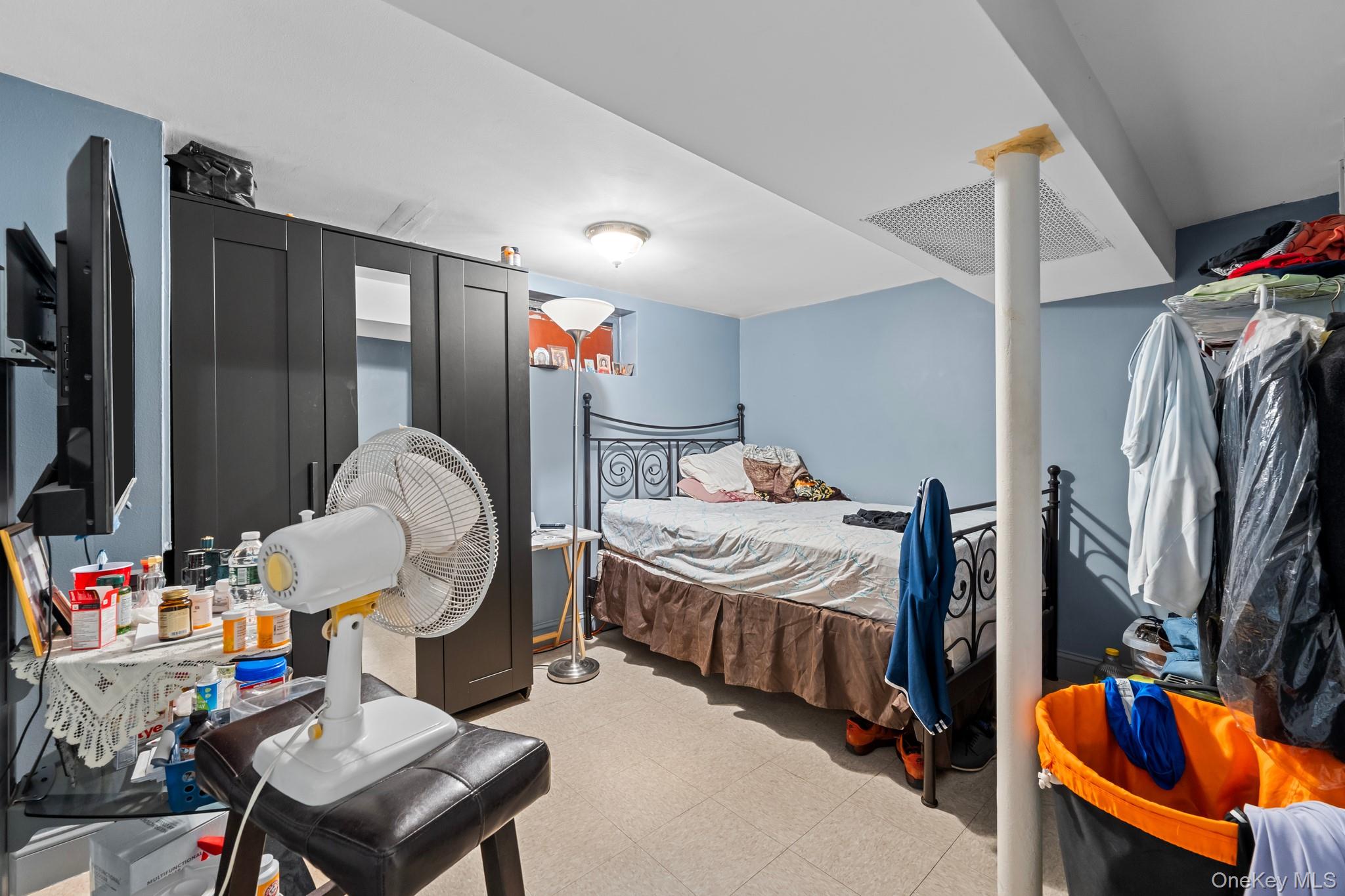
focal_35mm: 14
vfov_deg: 81.2
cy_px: 448
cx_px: 672
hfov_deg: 104.3
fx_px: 523
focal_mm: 14
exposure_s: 3.2
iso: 1000
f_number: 10
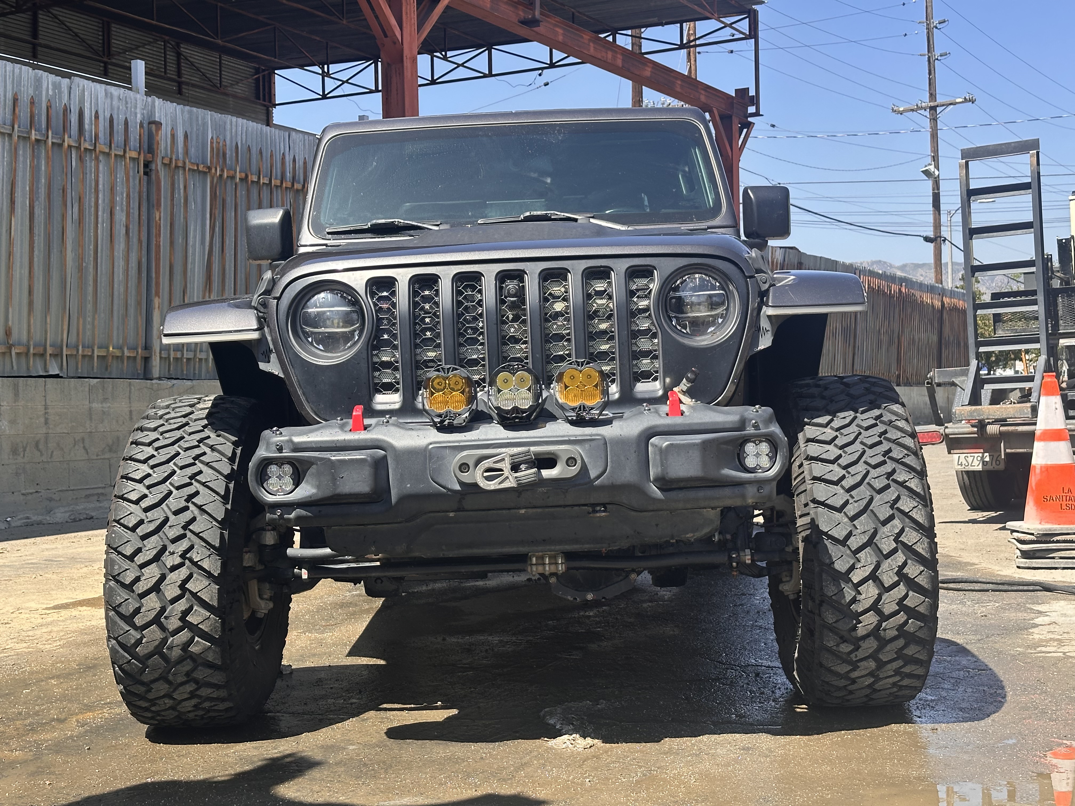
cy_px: 403
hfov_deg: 39.7
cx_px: 538
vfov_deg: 30.3
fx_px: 1491
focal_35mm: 48
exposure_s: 1/1453
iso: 64
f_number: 1.78
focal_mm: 6.86
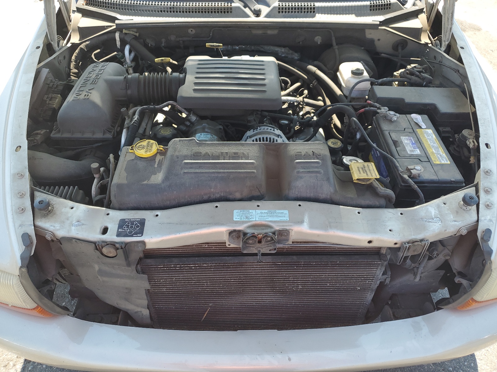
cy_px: 186
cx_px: 248
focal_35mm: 26
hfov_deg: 67.3
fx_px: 373
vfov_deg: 53.1
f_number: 1.5
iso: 50
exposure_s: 1/476
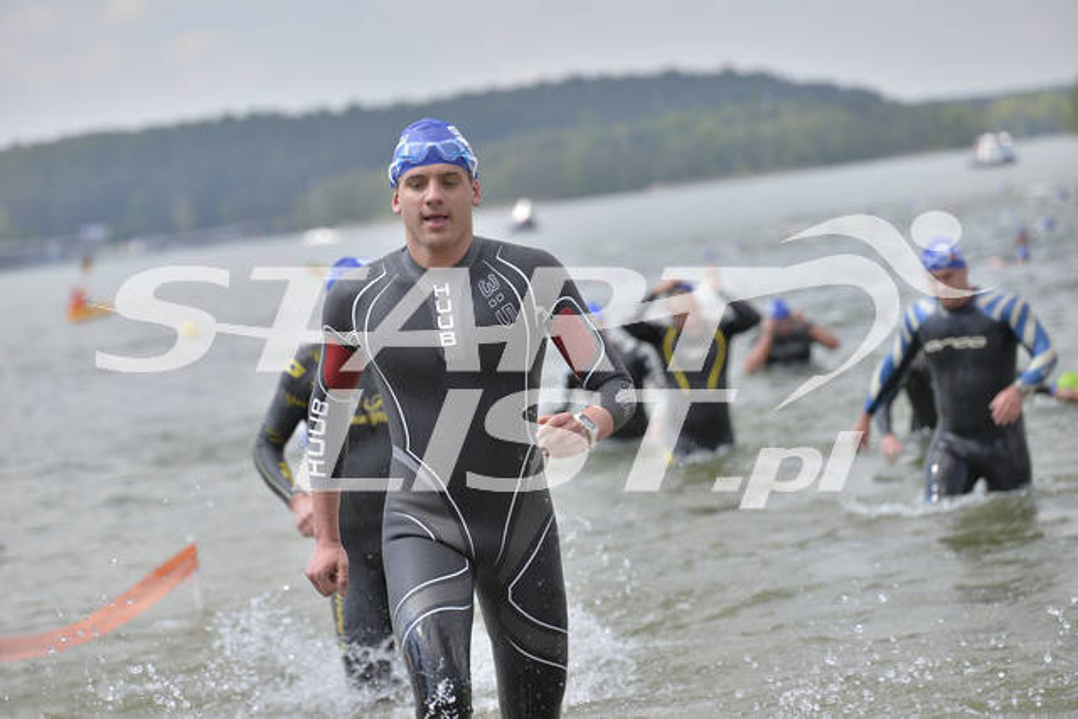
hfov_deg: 15.2
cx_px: 539
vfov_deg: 10.2
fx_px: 4043
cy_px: 360
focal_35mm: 135
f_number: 4
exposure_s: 1/2000
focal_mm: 135
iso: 200
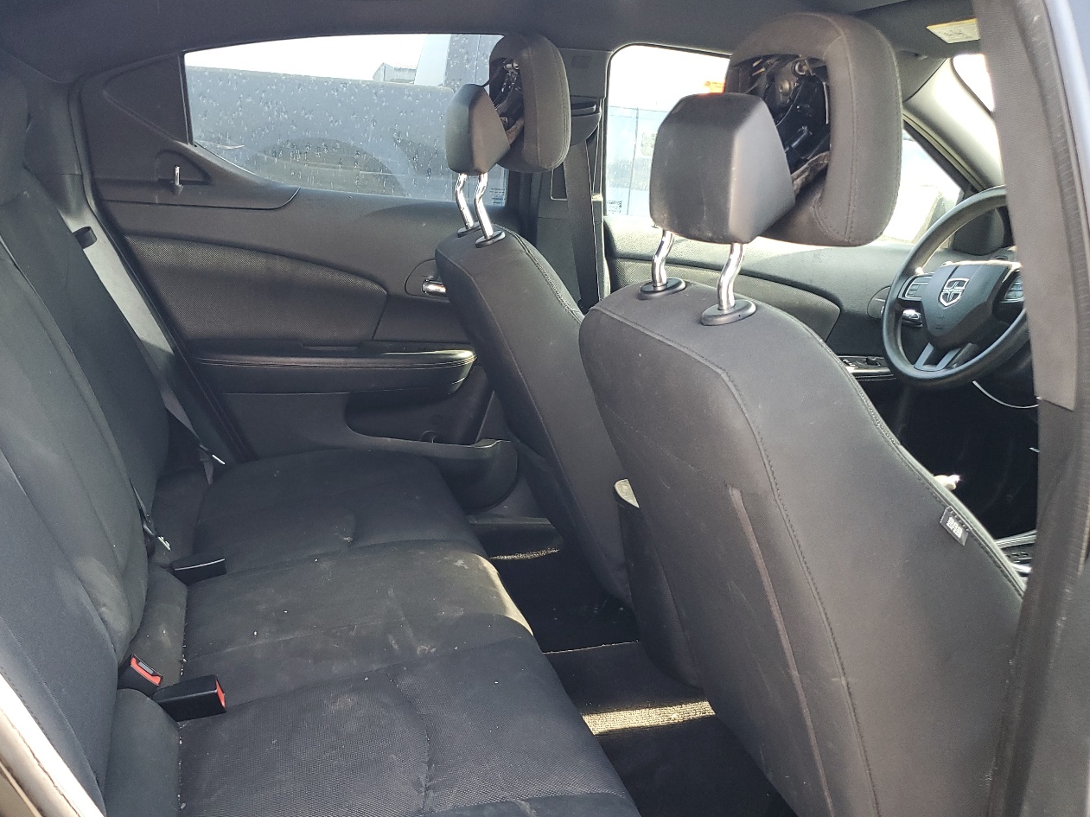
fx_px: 1039
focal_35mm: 33
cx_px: 431
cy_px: 456
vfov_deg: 42.9
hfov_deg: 54.9
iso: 95
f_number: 1.5
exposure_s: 1/120
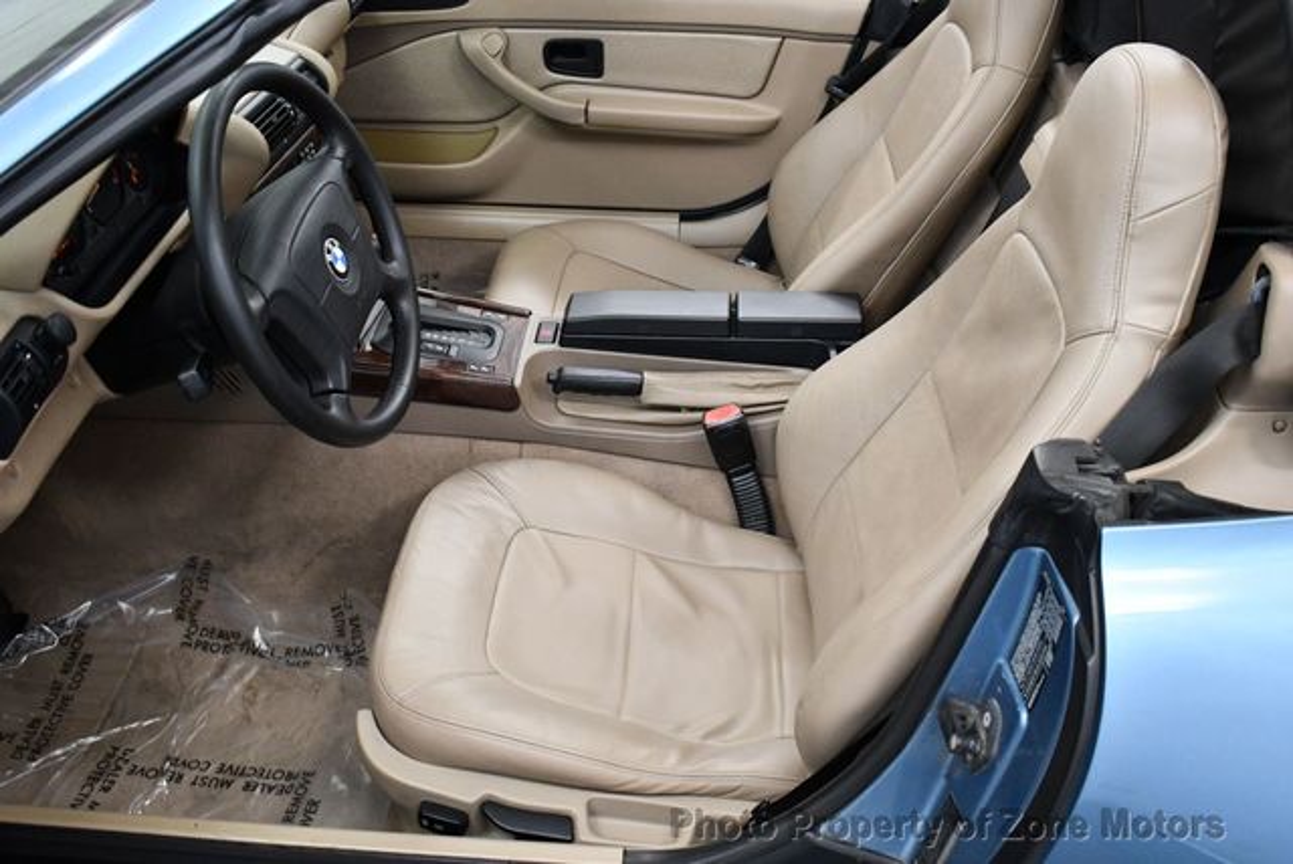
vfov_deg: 36.9
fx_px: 1294
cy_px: 432
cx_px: 646
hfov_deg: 53.1
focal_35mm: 36
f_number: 3.5
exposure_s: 1/125
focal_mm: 18
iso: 1800
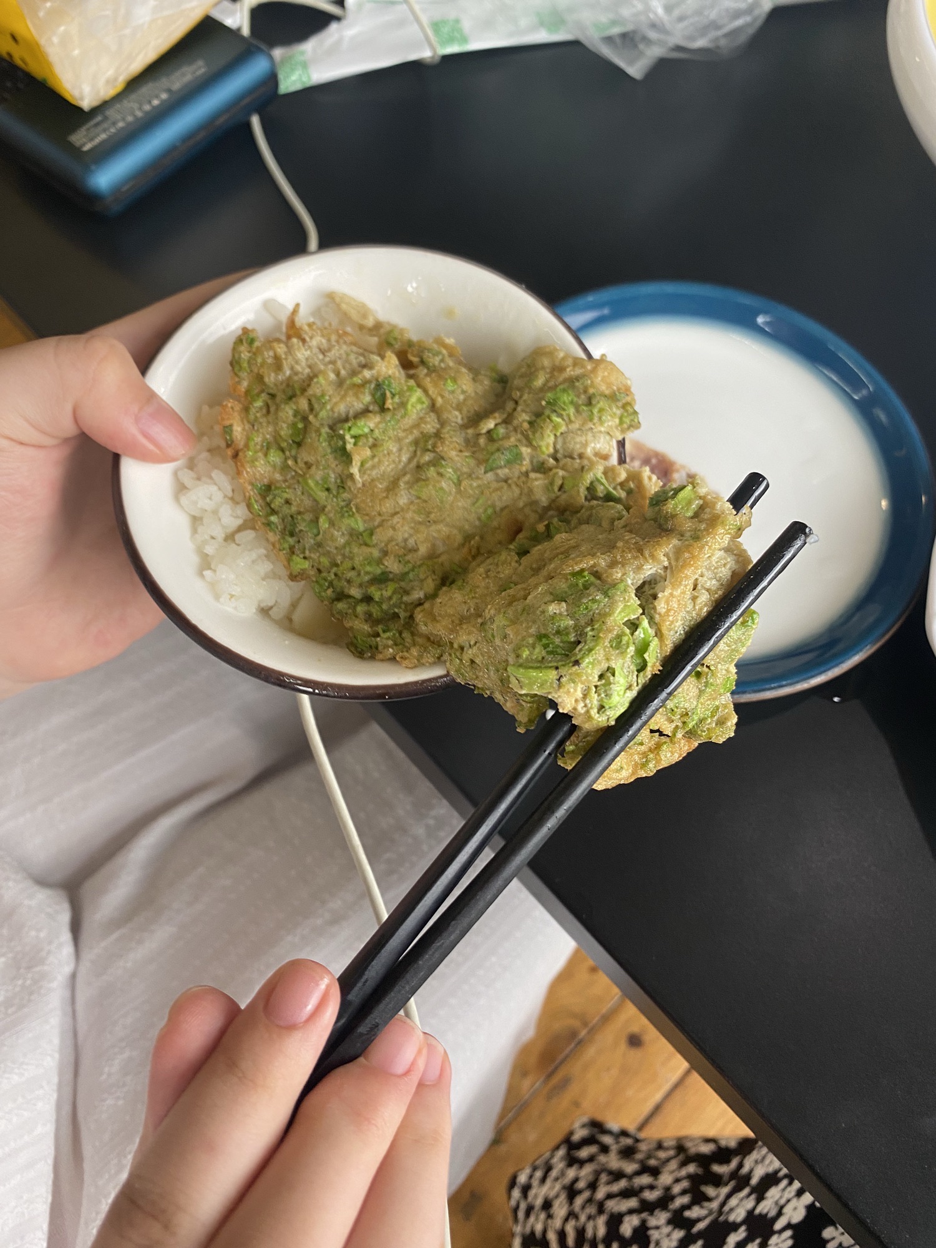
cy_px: 624
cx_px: 468
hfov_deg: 53.1
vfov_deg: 67.3
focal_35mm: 26
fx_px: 937
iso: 80
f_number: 1.8
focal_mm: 4.25
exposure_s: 1/50
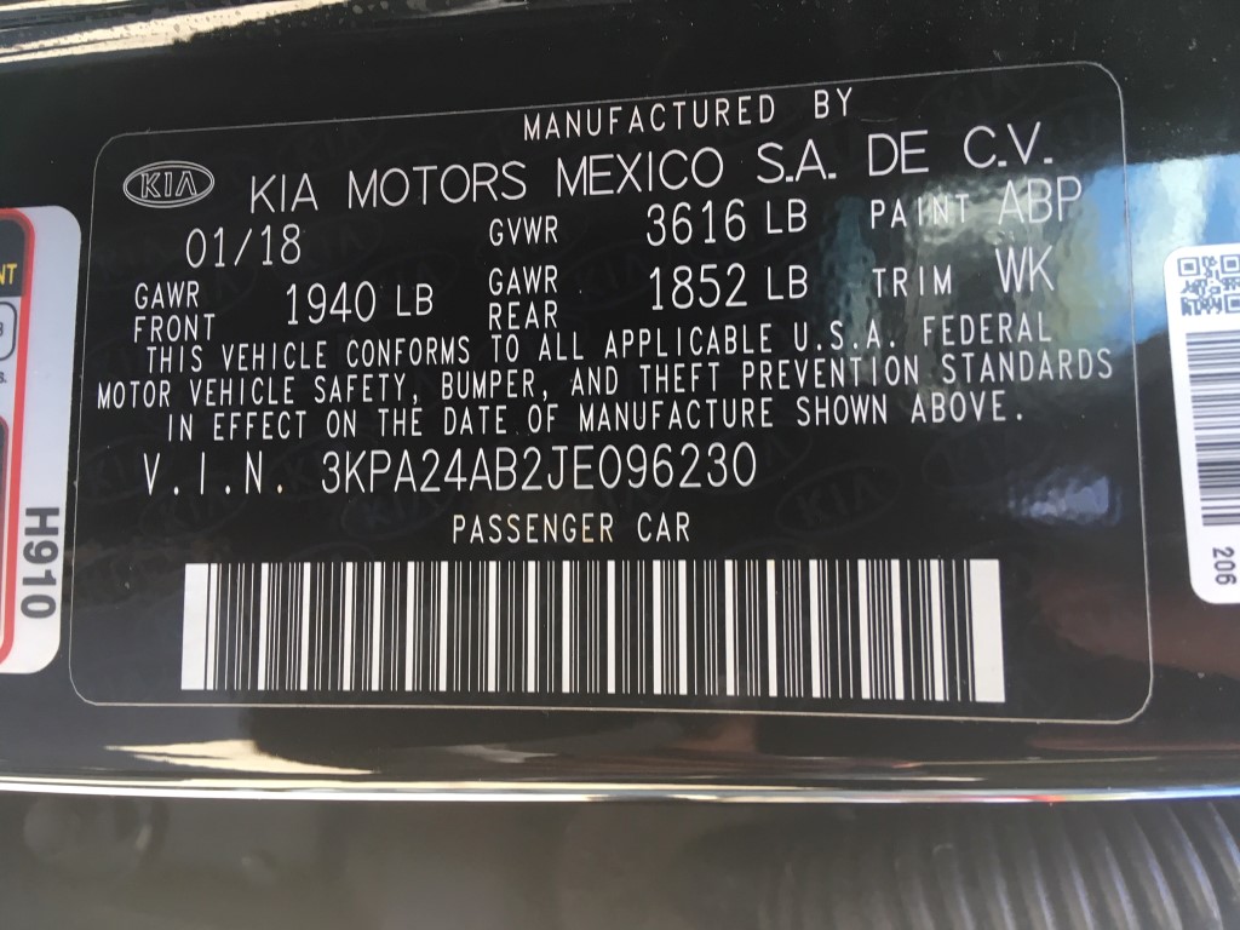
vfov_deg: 48.2
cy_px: 465
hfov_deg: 61.7
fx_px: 1039
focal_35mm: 29
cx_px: 620
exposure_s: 1/30
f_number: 2.2
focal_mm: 4.15
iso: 25
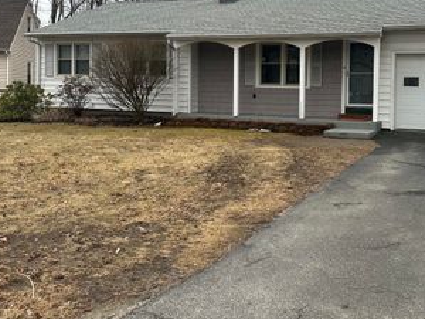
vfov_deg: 35.5
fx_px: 491
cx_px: 288
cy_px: 96
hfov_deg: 46.0
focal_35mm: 40
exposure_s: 1/663
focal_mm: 6.86
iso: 80
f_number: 1.78
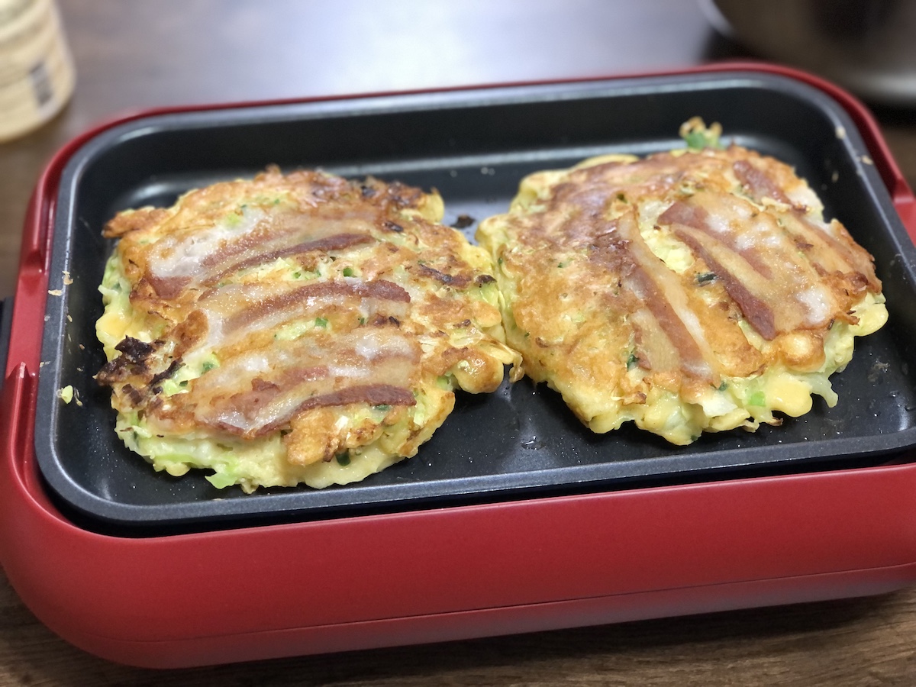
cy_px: 344
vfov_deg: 25.7
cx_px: 458
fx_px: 1508
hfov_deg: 33.8
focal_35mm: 57
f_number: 2.8
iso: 250
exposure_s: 1/33
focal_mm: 6.6
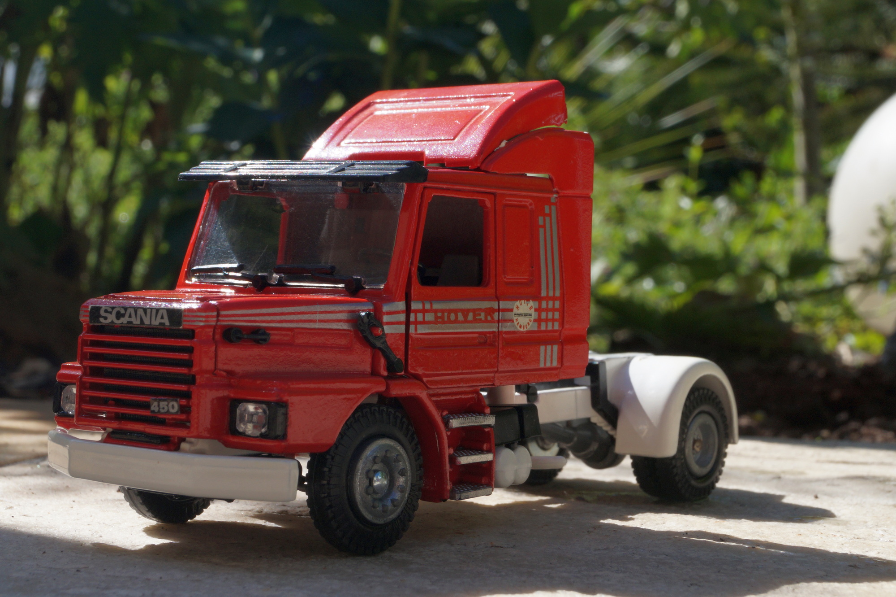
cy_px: 298
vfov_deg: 20.1
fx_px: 1679
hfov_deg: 29.9
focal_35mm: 68
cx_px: 448
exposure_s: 1/80
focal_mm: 45
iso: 320
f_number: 22
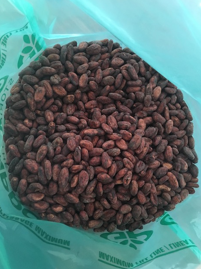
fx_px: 232
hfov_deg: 46.8
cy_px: 136
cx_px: 103
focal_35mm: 30
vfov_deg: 60.0
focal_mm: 4.15
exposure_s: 1/15
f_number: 2.2
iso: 200
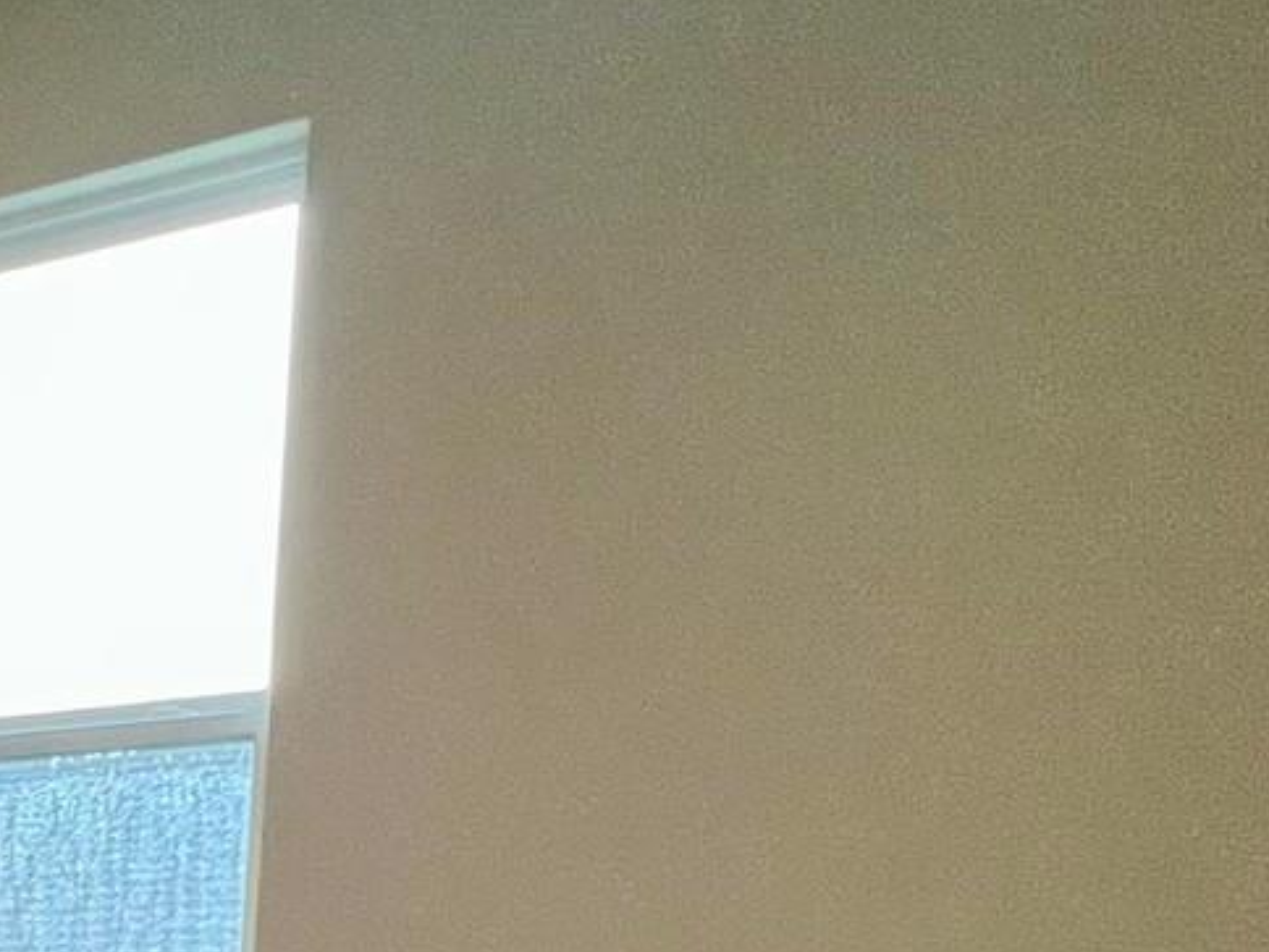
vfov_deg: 22.7
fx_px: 2016
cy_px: 1340
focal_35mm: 55
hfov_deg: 24.9
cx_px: -724
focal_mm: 1.57
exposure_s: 1/120
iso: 100
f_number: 1.8
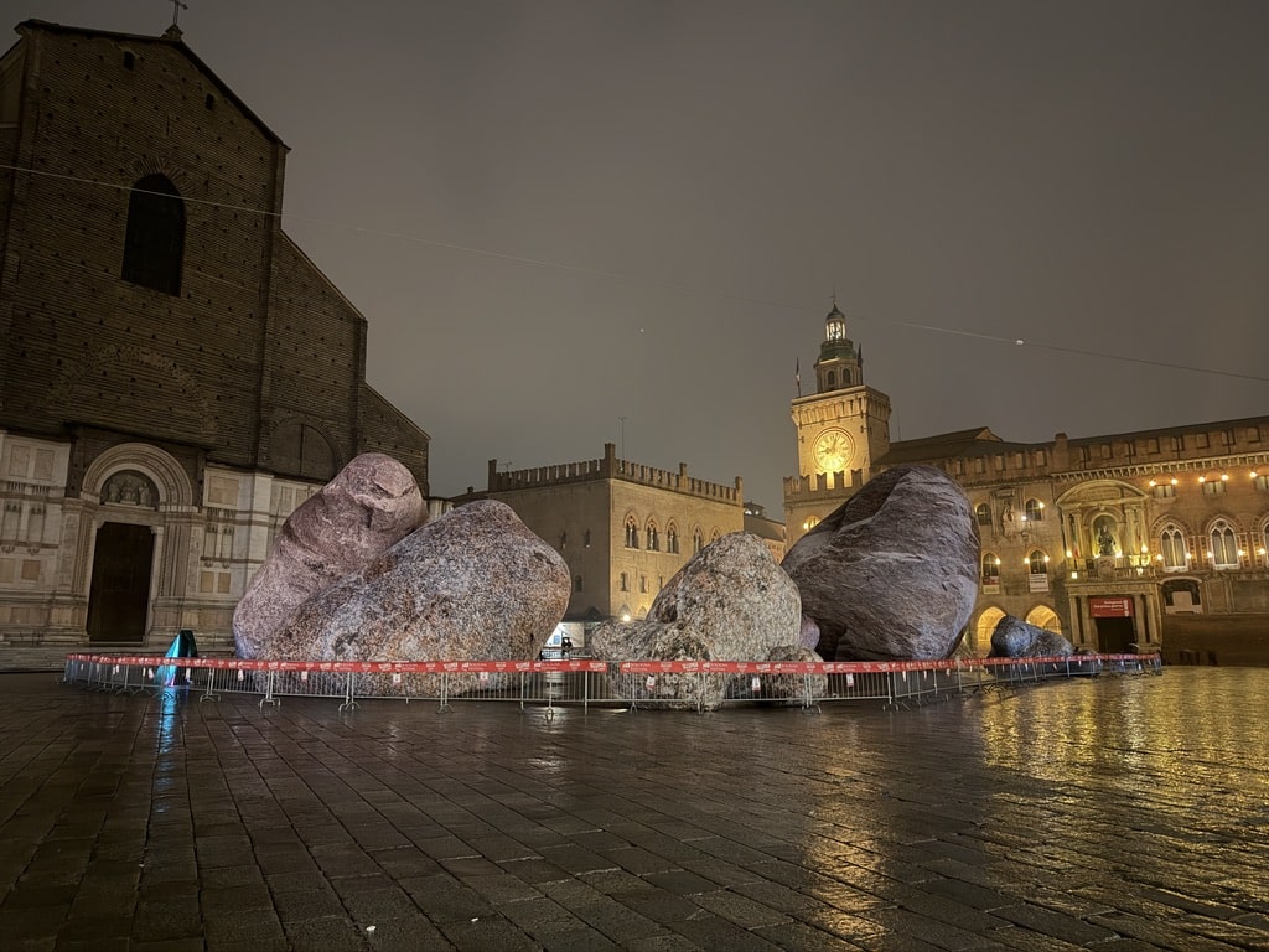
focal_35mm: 24
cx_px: 634
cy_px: 476
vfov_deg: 56.8
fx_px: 880
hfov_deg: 71.6
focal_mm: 6.76
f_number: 1.78
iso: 1000
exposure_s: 1/10
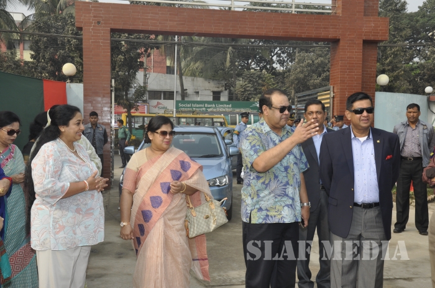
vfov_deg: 31.8
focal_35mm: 42
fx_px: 507
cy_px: 144
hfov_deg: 46.5
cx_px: 218
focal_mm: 28
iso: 320
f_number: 11
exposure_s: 1/200
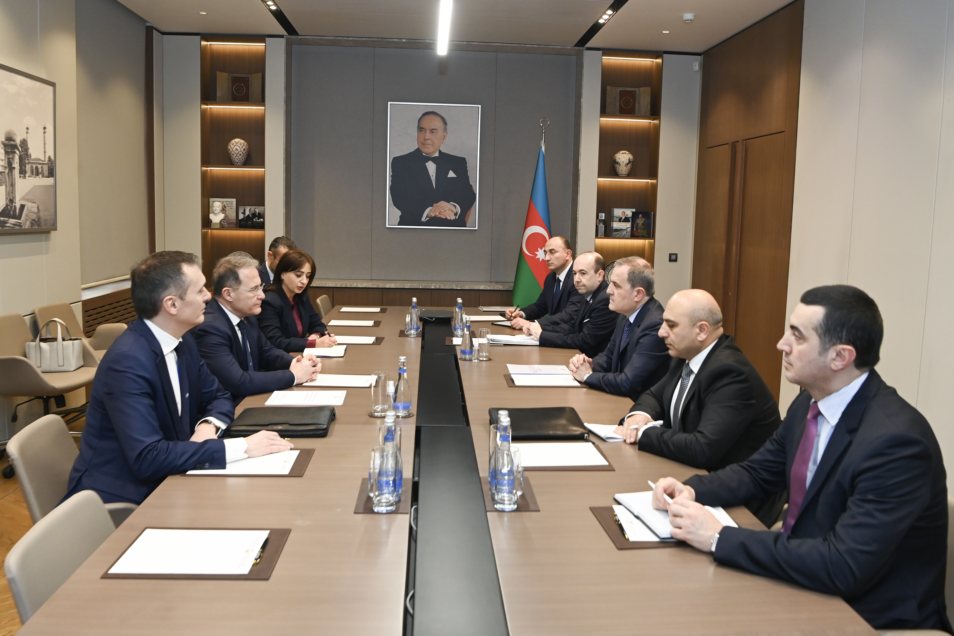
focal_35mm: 24
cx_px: 477
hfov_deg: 73.7
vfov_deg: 53.1
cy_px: 318
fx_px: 636
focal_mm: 24
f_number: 5.6
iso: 1600
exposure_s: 1/100
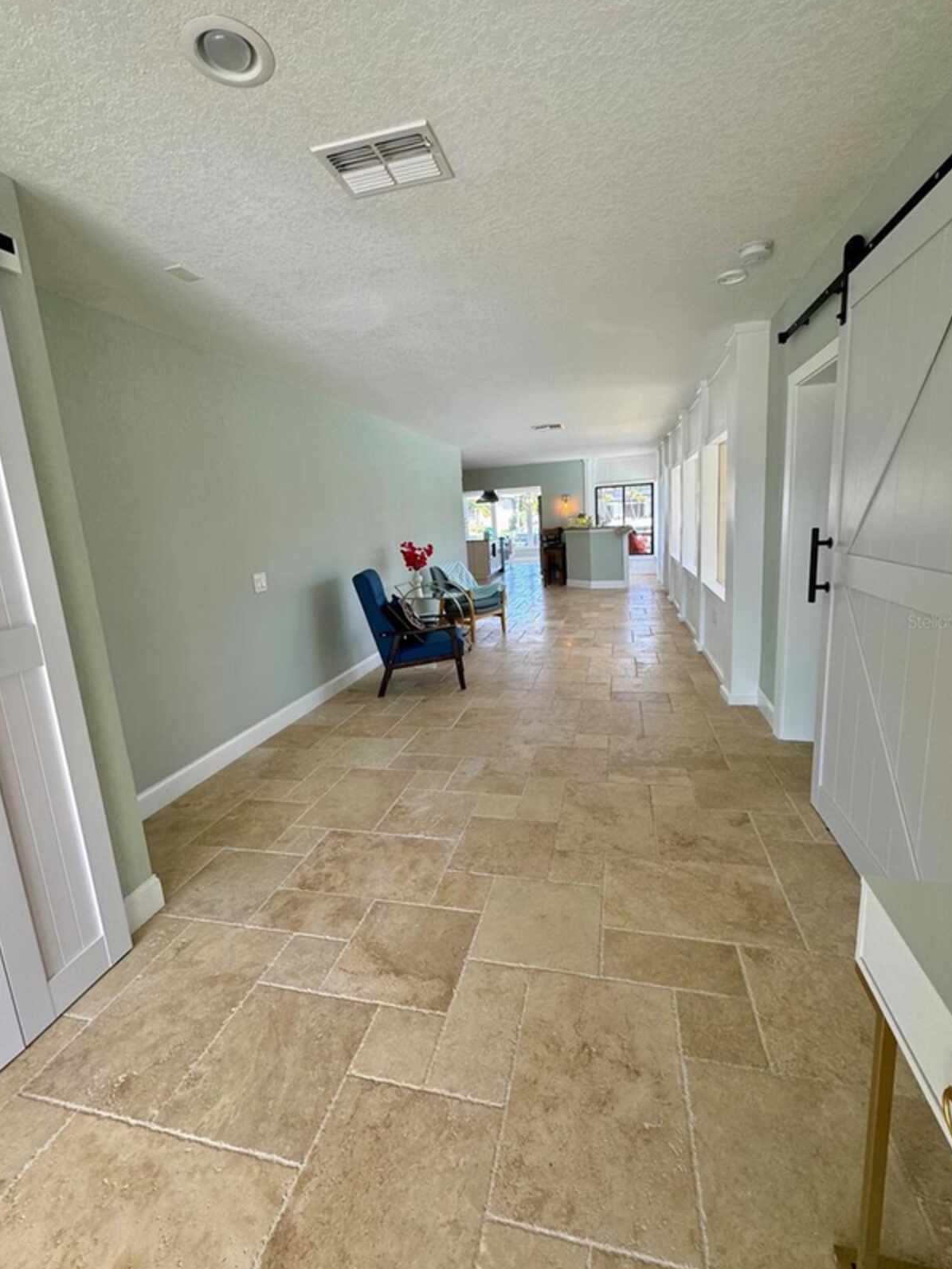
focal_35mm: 15
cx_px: 478
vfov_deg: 98.1
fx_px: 550
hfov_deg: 81.8
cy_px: 621
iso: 50
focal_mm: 2.22
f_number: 2.2
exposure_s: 1/99
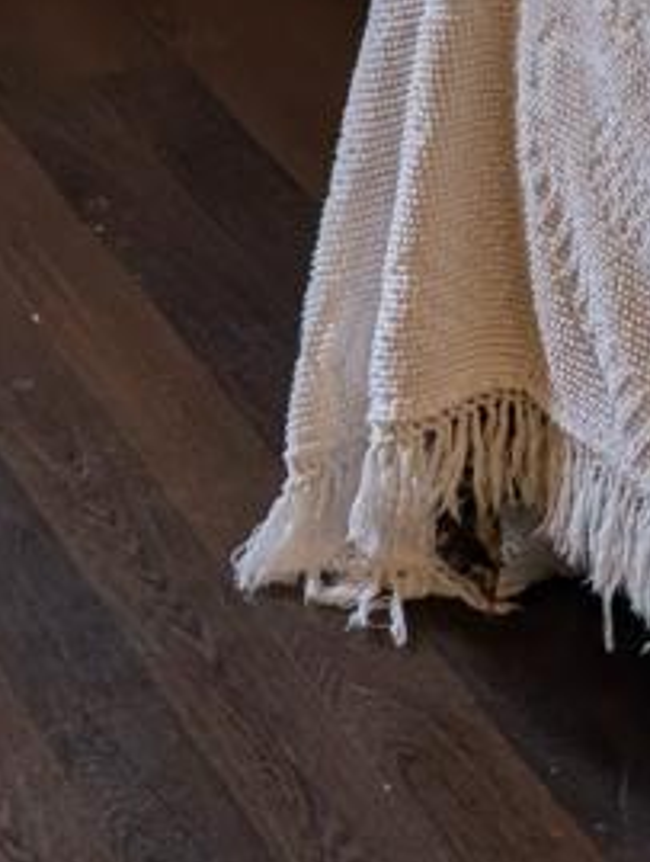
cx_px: -160
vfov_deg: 11.6
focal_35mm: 137
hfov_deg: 10.7
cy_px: -1266
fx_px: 3417
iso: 39
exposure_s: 1/120
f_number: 1.68
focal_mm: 6.9
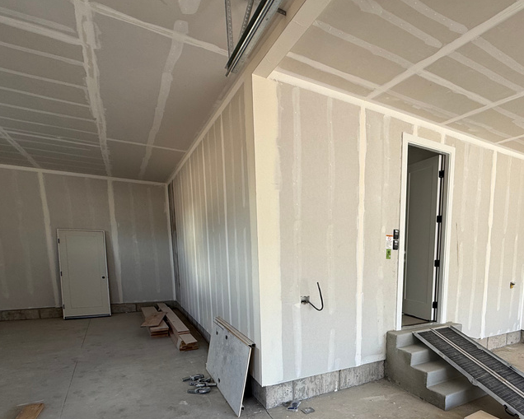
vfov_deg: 60.3
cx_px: 371
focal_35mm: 22
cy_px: 305
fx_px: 341
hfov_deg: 71.6
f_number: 2.2
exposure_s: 1/99
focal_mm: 2.22
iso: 40
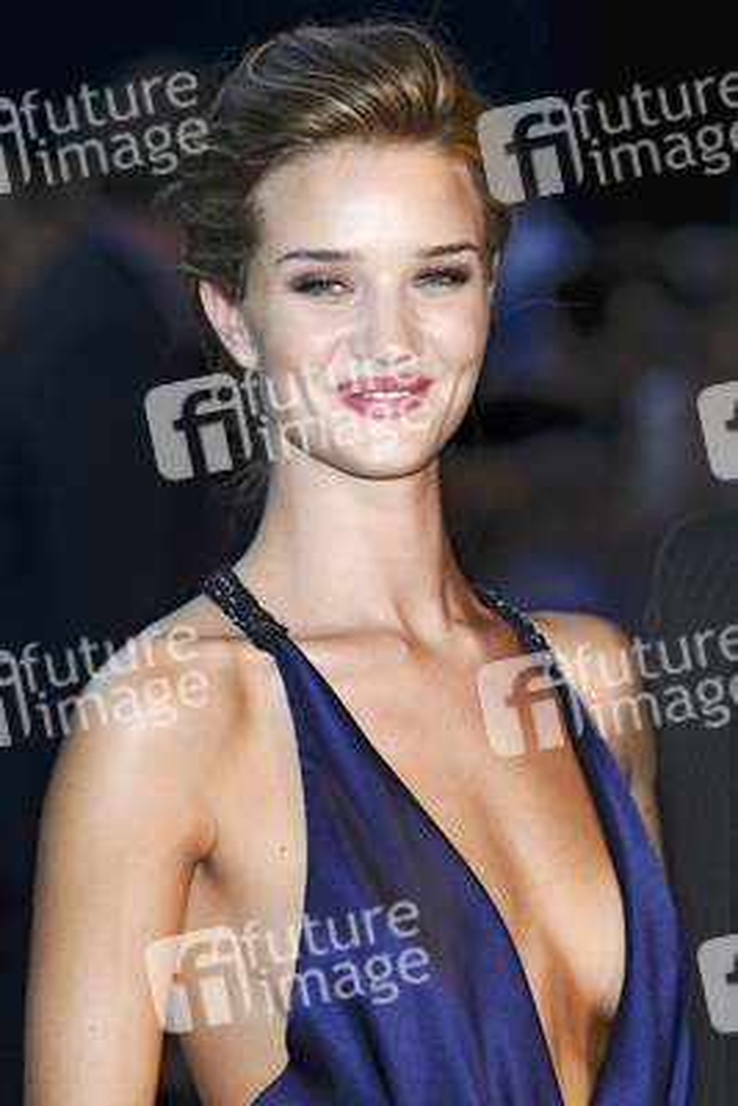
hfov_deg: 6.8
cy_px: 553
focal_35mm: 202
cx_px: 369
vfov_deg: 10.2
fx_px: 6221
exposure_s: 1/250
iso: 200
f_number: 4
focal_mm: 135
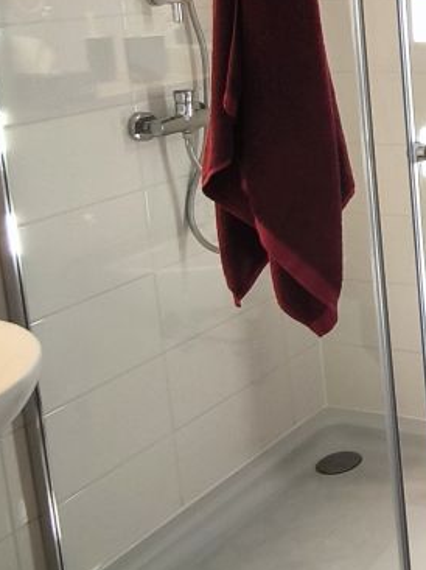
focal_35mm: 56
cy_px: 96
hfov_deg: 21.7
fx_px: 920
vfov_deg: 33.2
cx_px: 639
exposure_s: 1/50
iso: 125
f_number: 2.2
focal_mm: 1.91
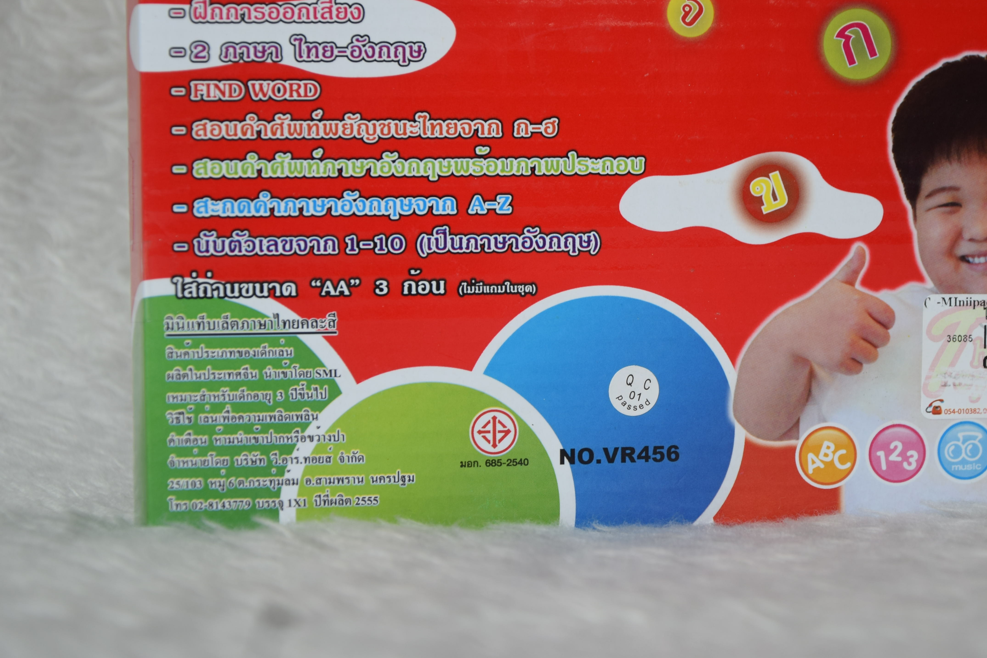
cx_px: 667
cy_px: 213
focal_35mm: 88
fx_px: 2413
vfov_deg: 15.5
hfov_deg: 23.0
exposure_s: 1/50
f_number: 4.8
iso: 100
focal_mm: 42
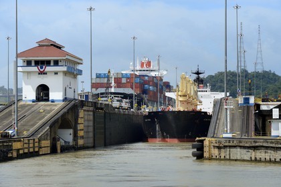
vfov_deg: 9.8
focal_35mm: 140
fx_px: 1093
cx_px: 140
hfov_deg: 14.7
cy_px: 94
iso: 200
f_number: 10
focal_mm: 140
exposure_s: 1/400
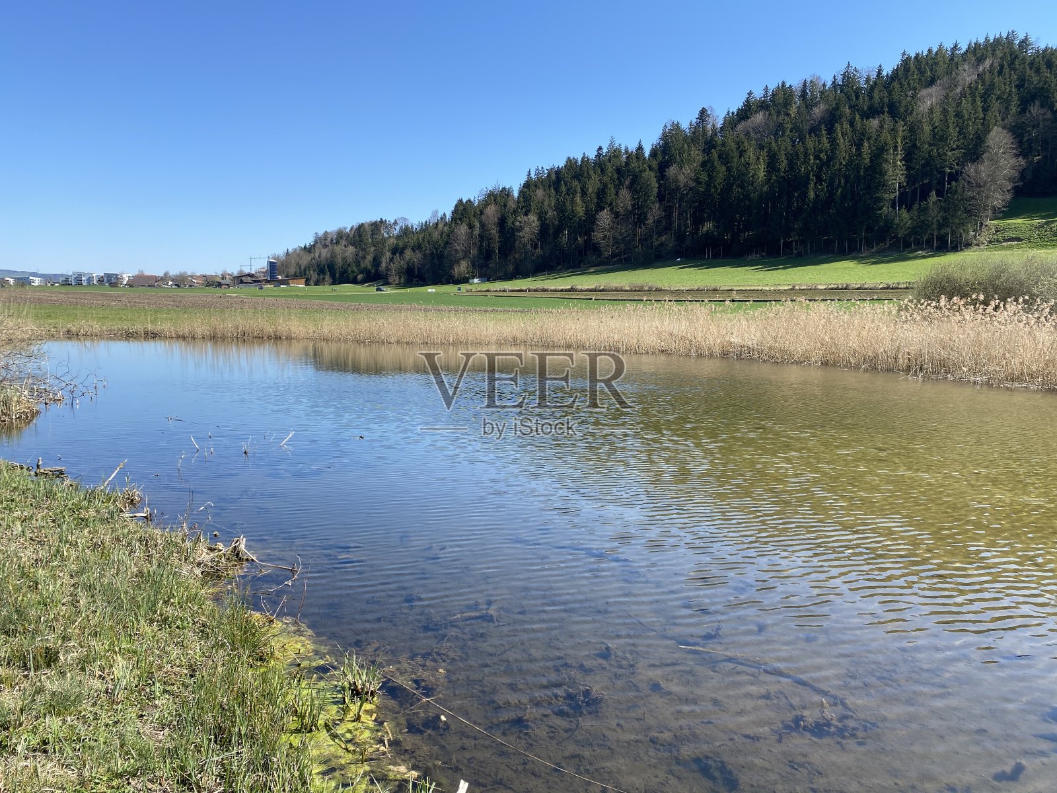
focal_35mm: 26
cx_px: 528
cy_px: 396
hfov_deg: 67.3
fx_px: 794
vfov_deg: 53.1
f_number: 1.8
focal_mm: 4.25
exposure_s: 1/1727
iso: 32
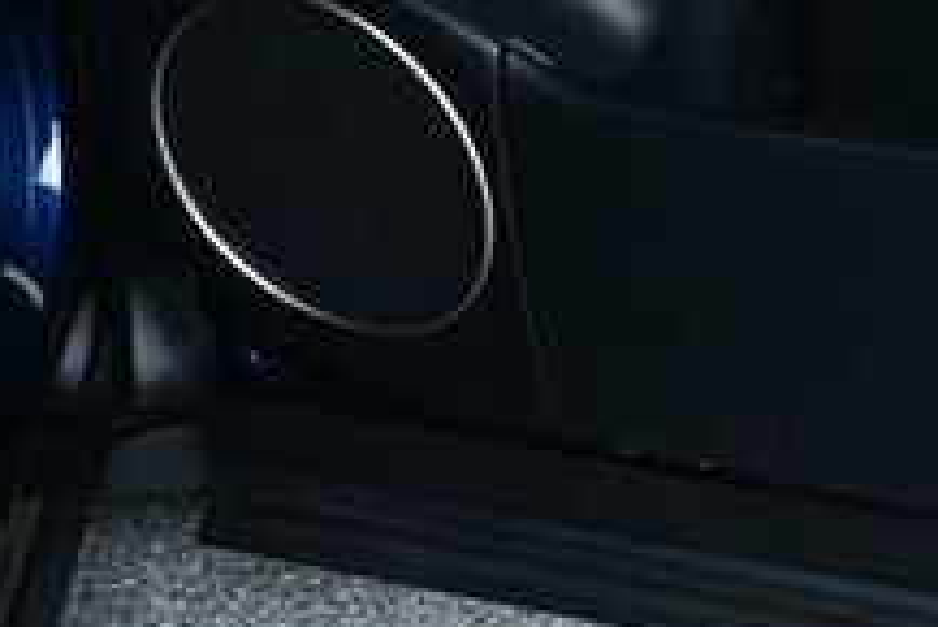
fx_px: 2998
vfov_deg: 11.6
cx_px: 1081
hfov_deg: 17.1
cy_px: -186
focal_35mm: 115
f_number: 6.3
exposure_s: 1/160
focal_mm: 26
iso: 100
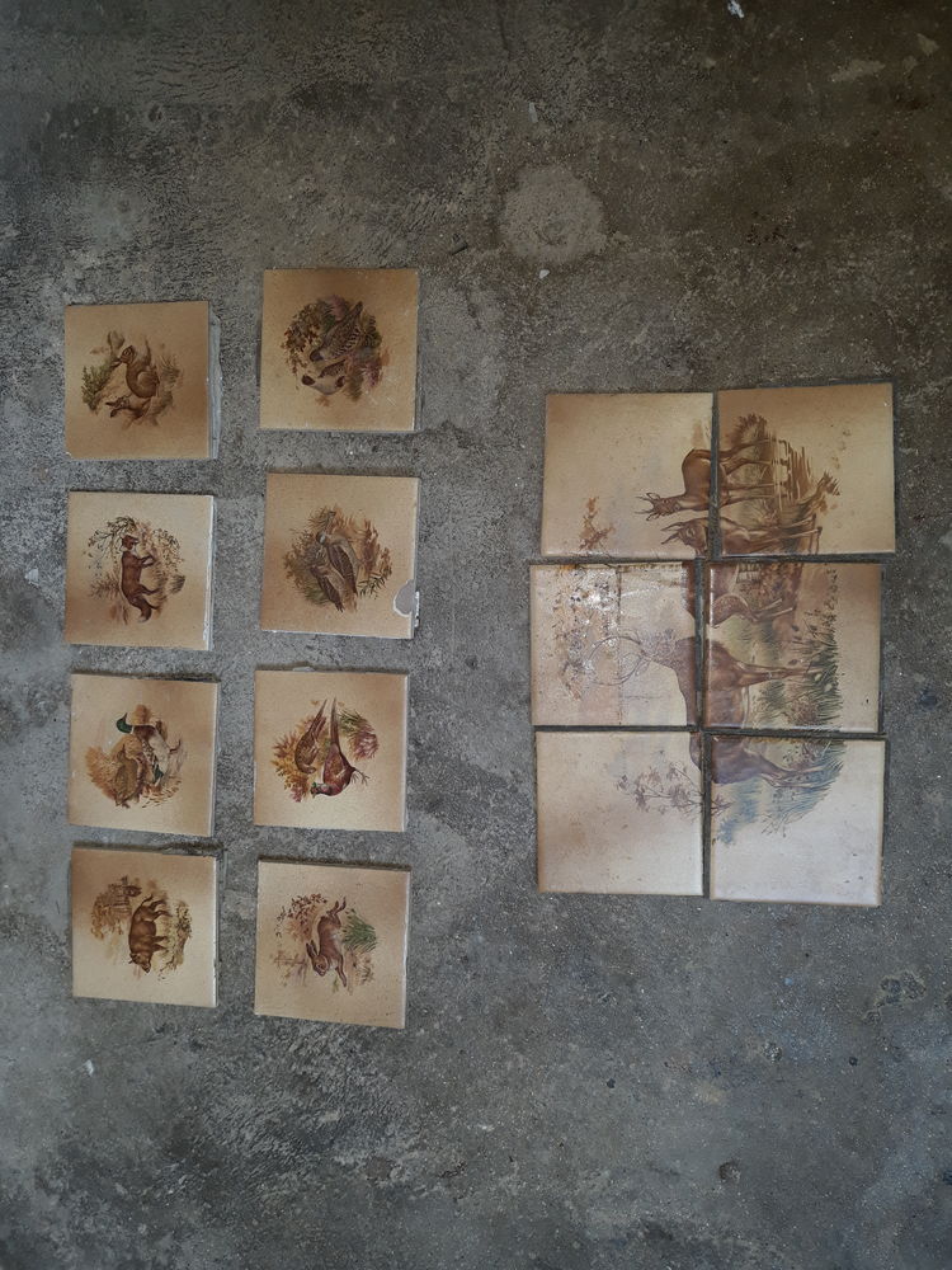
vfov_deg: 65.3
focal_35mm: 27
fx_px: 990
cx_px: 476
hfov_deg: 51.4
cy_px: 635
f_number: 1.7
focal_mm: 3.71
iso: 40
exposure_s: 1/50
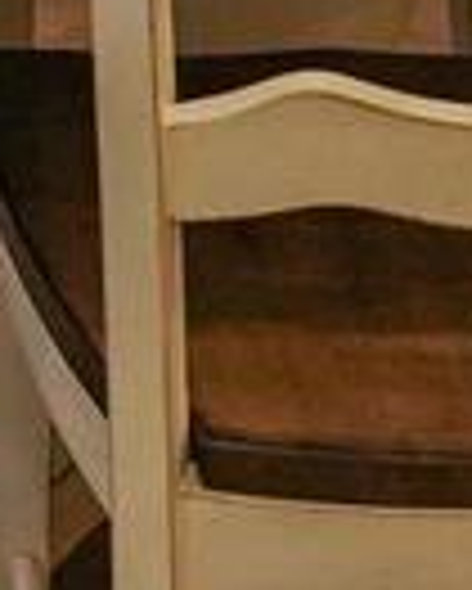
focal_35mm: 165
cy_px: -1022
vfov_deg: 9.7
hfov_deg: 9.1
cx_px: -220
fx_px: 2878
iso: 1600
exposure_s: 1/160
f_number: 3.5
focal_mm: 16
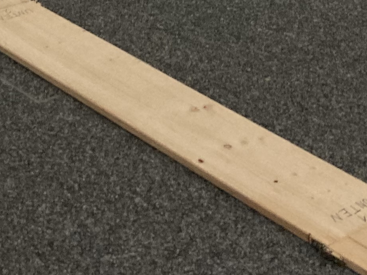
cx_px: 160
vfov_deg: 11.1
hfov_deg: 16.1
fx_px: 1294
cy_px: -260
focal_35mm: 122
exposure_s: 1/30
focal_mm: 3.99
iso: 400
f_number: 1.8
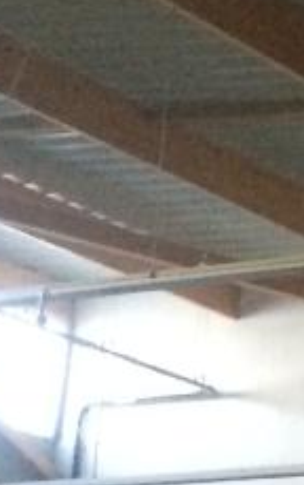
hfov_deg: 6.9
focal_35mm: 171
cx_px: 916
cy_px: 563
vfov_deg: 12.0
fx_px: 2264
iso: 320
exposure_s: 1/25
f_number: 2.2
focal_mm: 4.15
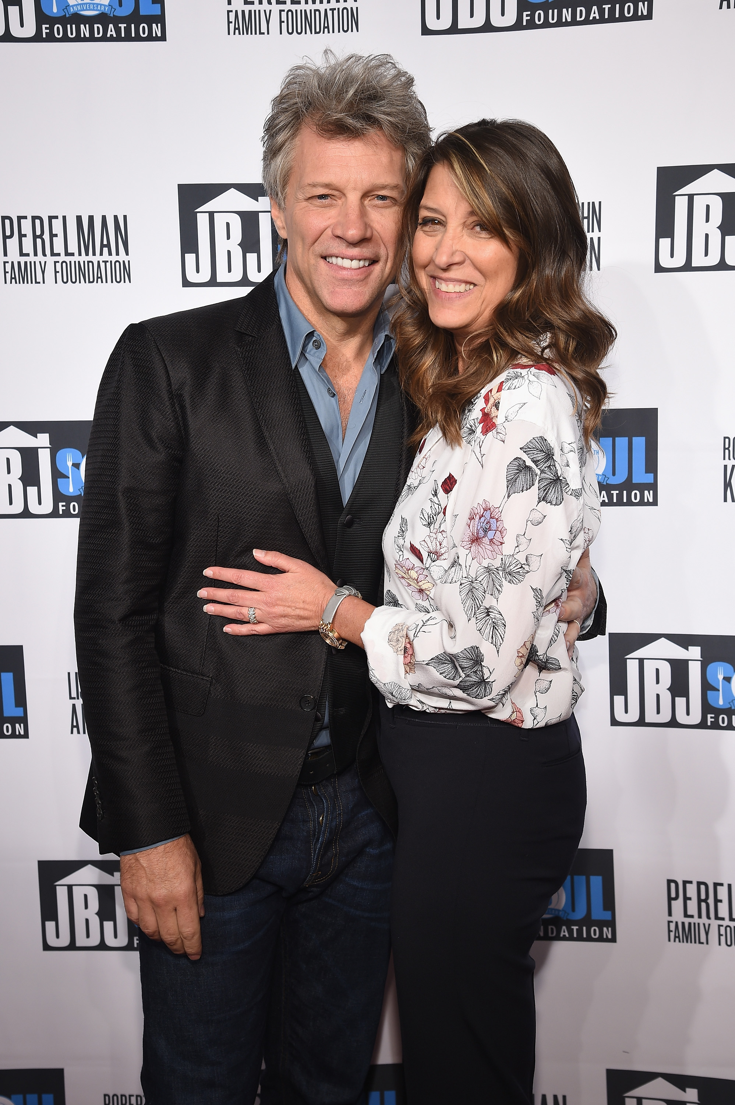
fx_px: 1533
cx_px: 368
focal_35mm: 50
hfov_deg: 27.0
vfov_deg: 39.6
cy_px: 552
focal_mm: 50
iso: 500
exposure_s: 1/160
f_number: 6.3
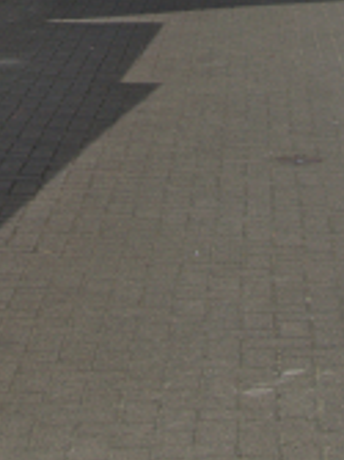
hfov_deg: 8.6
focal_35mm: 173
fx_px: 2295
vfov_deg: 10.4
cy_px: -510
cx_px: 239
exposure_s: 1/500
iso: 200
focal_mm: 20
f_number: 11
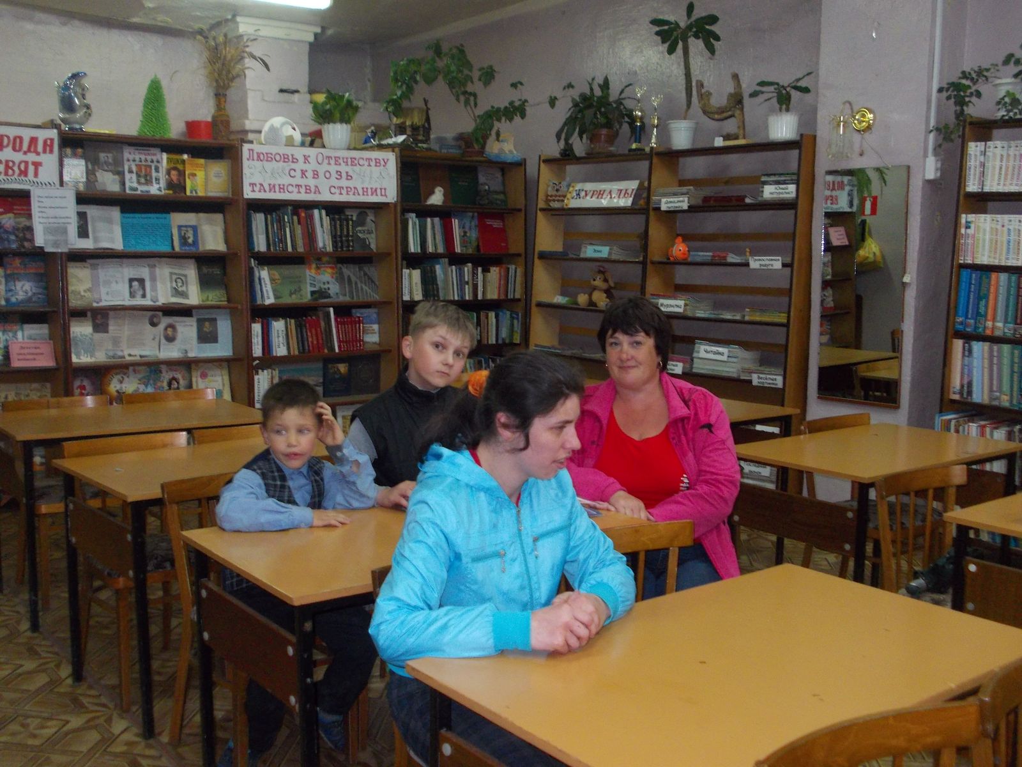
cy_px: 384
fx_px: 1122
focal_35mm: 38
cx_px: 511
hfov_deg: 49.0
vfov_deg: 37.7
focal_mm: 5.3
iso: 200
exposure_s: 1/30
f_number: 3.1
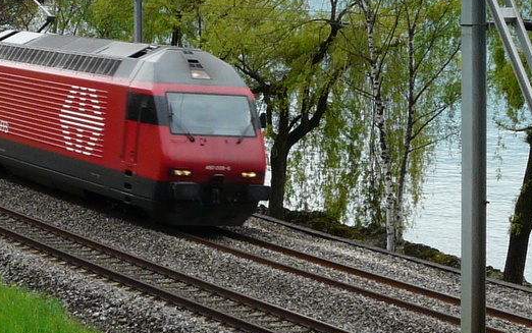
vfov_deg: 17.3
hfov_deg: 26.8
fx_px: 1088
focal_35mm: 75
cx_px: 92
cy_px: 60
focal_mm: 6
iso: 100
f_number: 5
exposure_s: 1/250
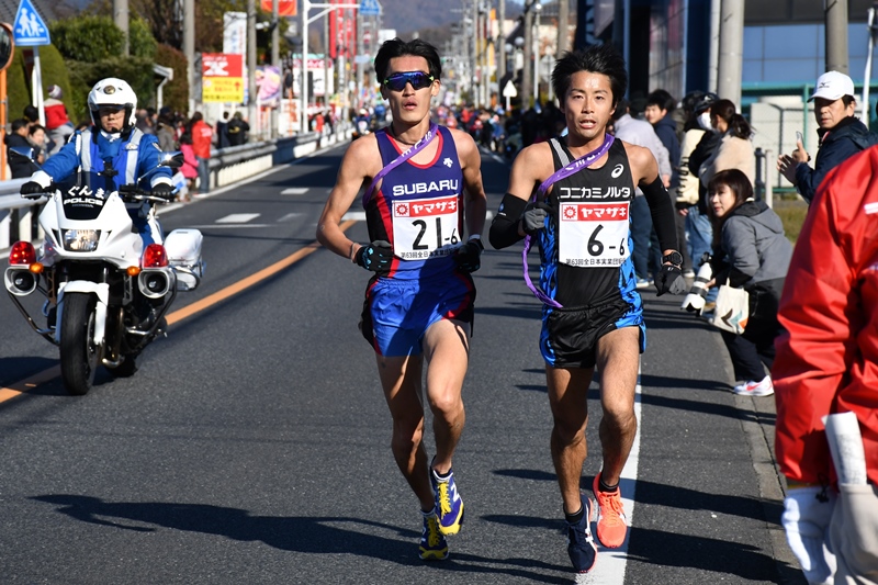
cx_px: 439
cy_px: 292
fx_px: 3657
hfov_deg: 13.7
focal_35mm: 150
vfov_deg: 9.1
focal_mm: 100
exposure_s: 1/2000
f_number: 7.1
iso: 400
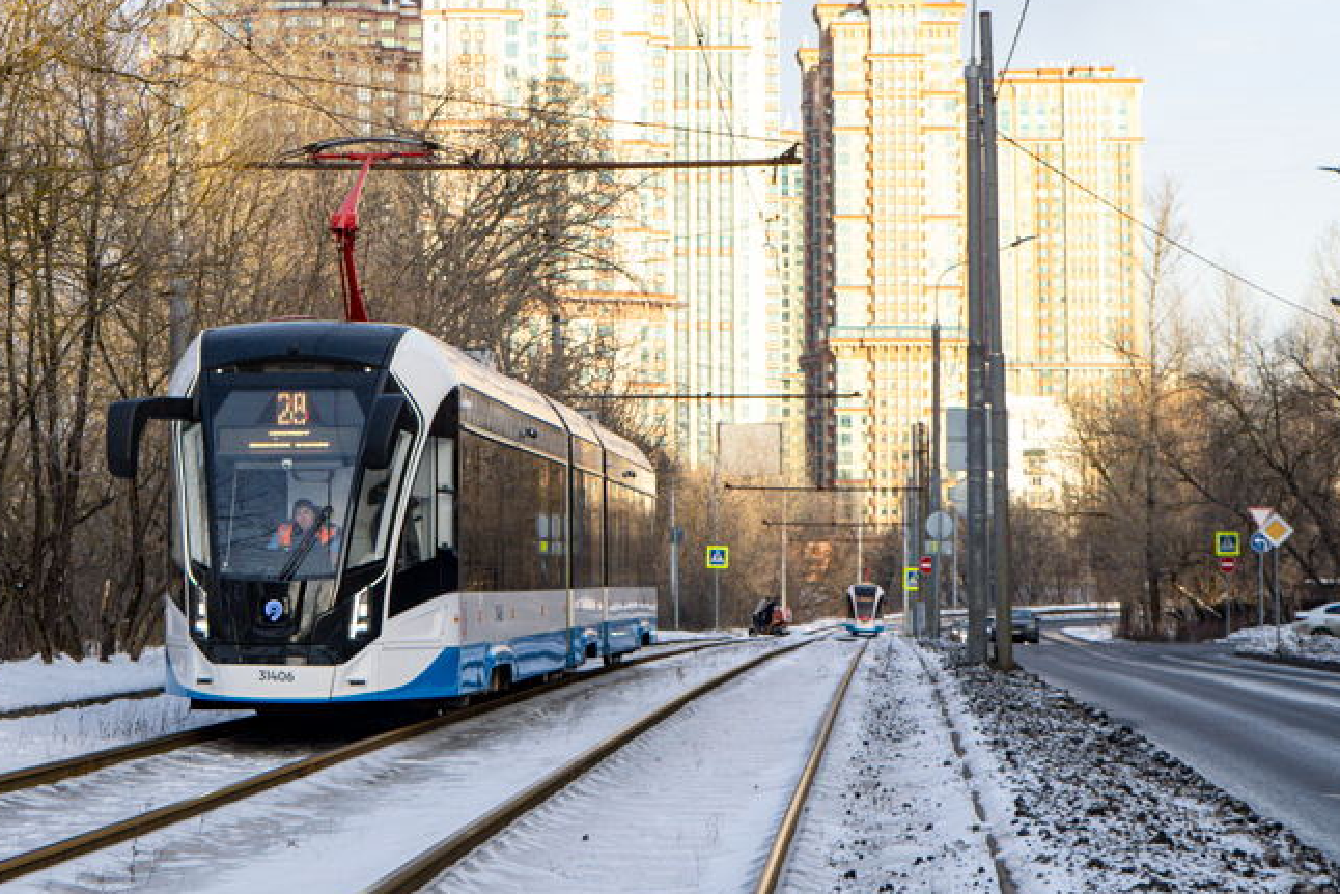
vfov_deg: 17.3
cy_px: 153
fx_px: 2904
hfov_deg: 25.5
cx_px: 251
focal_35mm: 78
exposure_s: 1/400
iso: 160
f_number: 5
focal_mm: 28
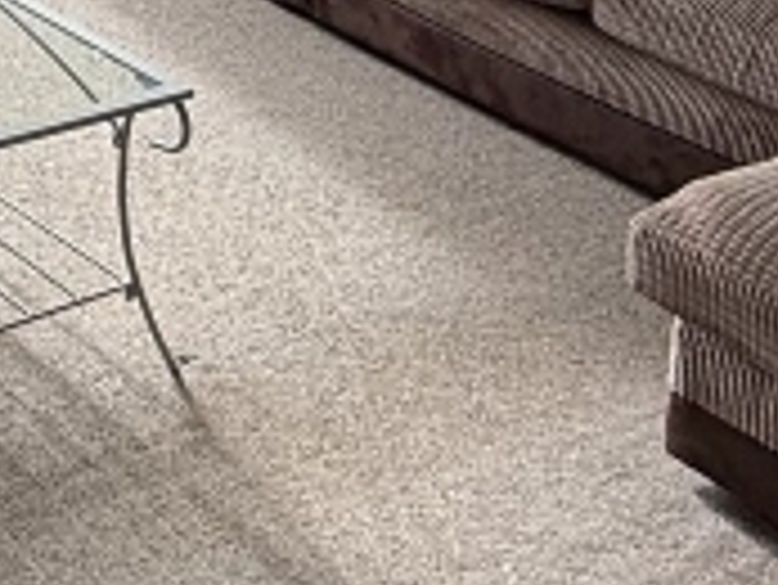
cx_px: -225
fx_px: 1867
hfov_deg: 21.4
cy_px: -288
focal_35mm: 83
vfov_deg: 16.3
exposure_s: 1/180
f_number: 2.2
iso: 64
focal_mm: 2.22
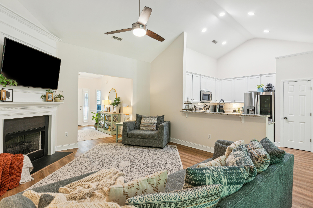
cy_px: 104
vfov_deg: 70.4
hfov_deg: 93.3
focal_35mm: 17
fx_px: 148
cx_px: 156
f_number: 8
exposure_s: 1/4
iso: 400
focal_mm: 17
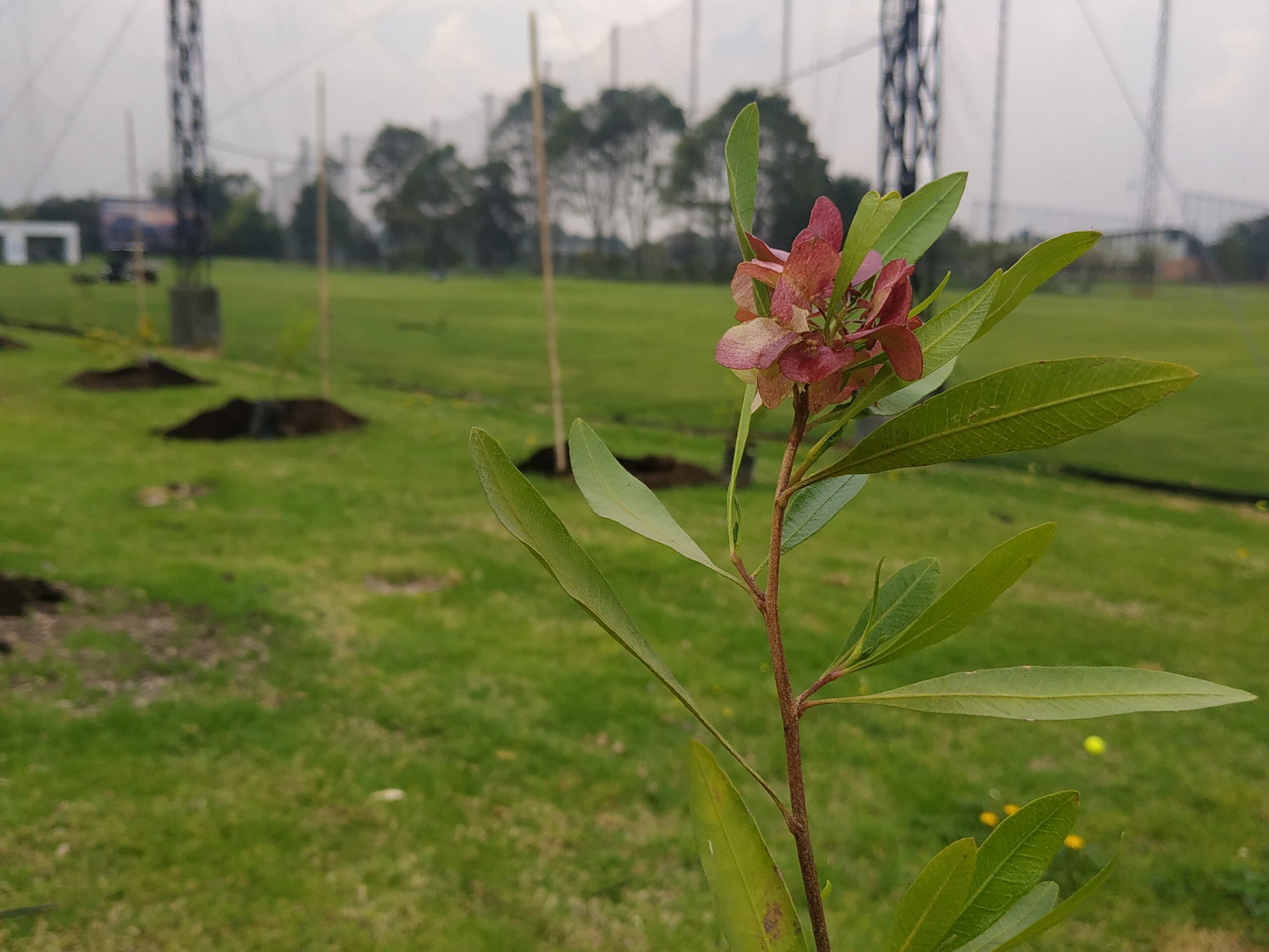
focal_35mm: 24
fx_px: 880
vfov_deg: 56.8
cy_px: 476
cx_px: 634
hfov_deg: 71.6
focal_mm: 3.94
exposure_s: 1/822
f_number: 1.9
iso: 160
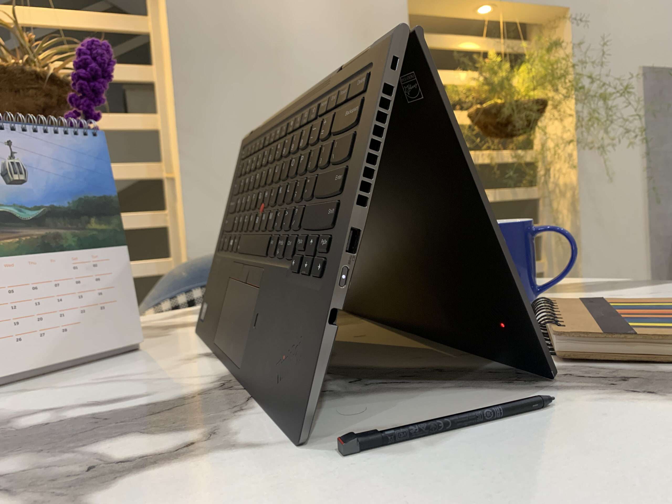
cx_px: 336
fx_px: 505
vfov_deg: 53.1
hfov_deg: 67.3
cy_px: 252
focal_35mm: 26
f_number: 1.8
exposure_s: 1/50
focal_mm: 4.25
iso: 200
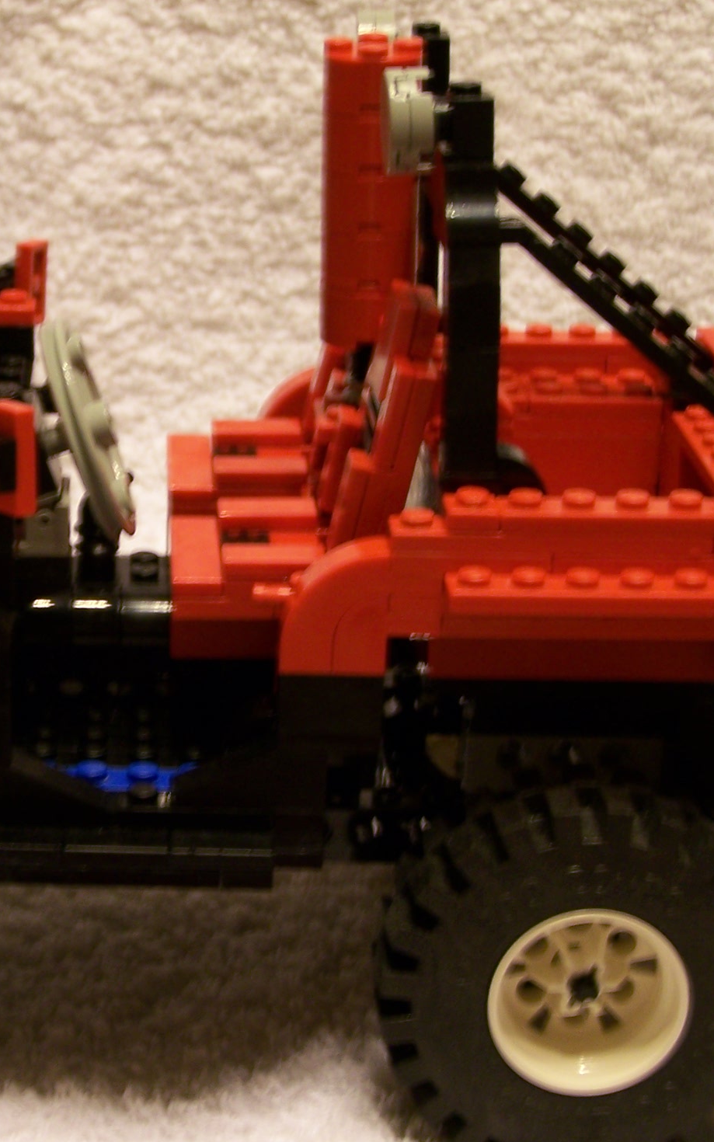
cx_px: 108
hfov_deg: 13.3
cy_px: 572
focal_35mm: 98
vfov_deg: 21.2
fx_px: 3051
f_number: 3.1
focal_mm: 9.8
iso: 80
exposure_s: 1/3.2
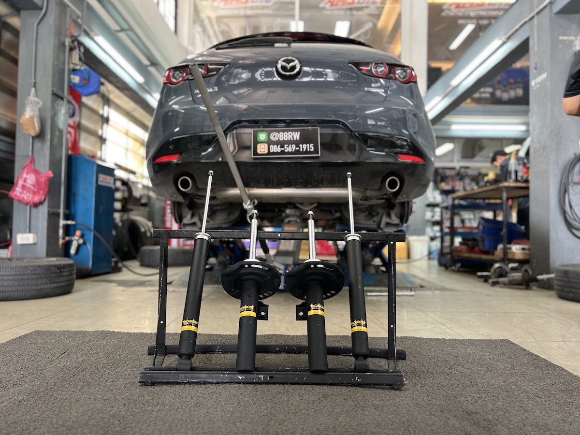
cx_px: 290
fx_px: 436
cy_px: 218
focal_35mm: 26
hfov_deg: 67.3
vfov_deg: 53.1
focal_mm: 5.7
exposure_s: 1/50
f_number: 1.5
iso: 160
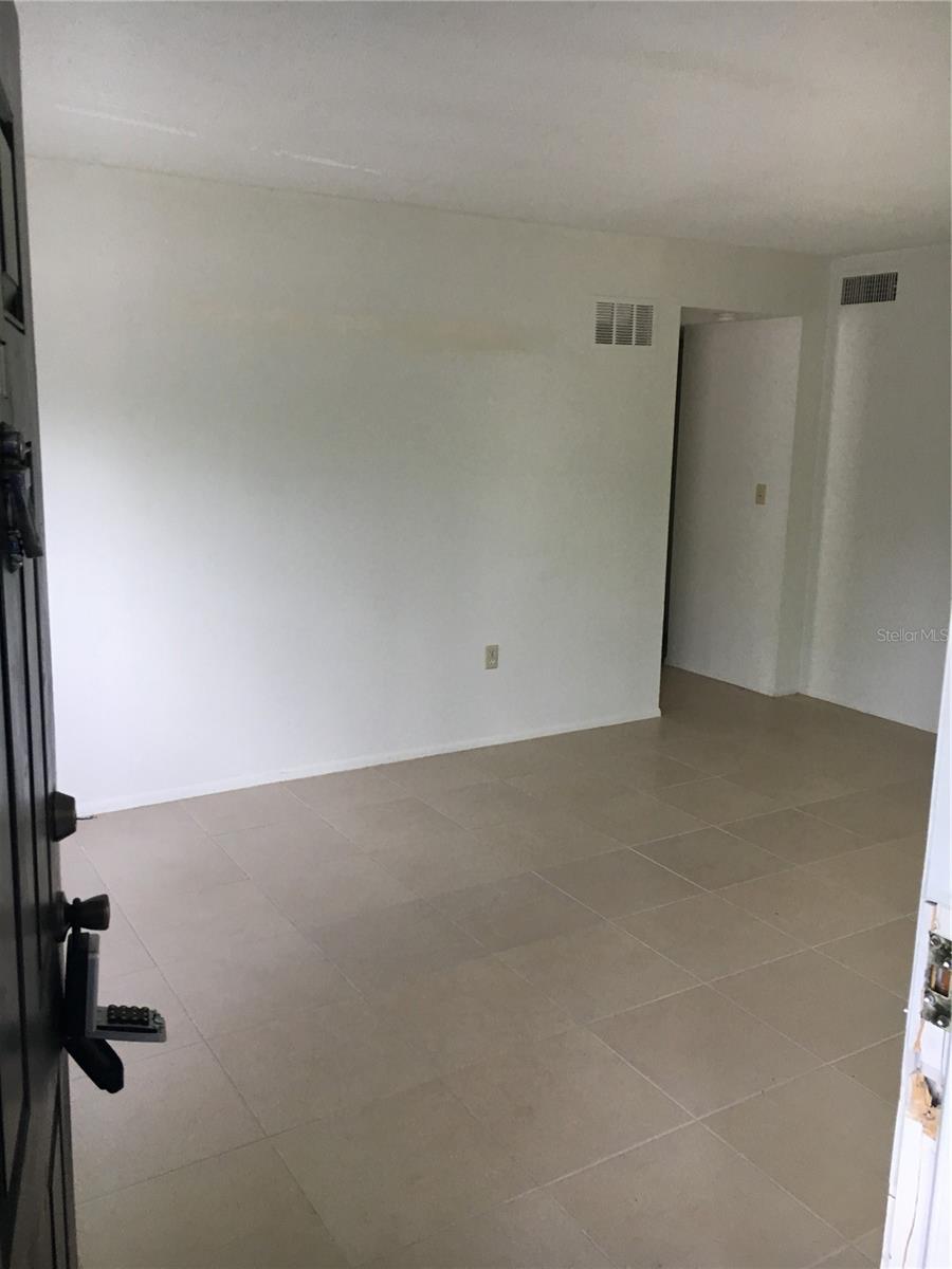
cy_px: 634
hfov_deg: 48.2
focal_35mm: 29
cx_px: 476
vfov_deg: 61.7
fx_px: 1063
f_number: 2.2
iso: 40
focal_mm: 4.15
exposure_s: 1/30
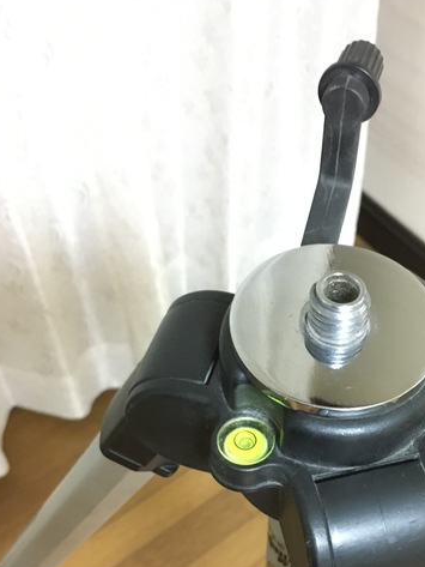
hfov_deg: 30.9
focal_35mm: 46
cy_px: 435
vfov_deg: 39.9
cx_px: 325
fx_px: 753
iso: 500
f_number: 2.2
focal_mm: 4.15
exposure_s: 1/17
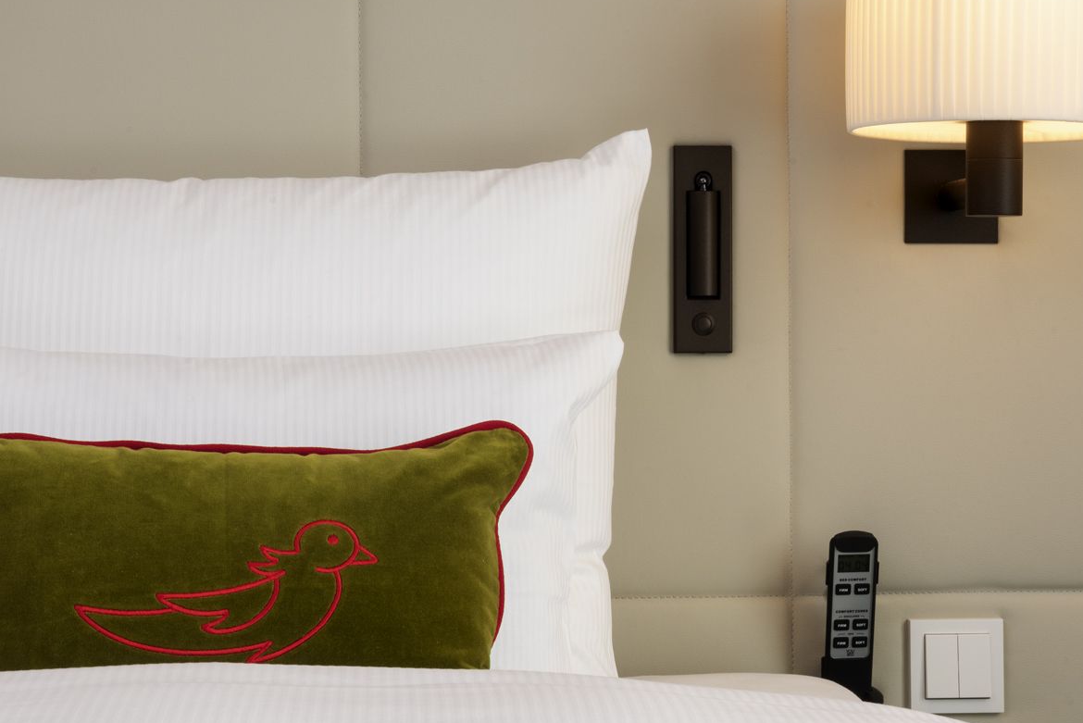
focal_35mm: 91
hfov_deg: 22.3
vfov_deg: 15.0
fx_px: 2738
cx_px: 385
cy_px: 324
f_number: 16
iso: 320
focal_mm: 52
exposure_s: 1/13
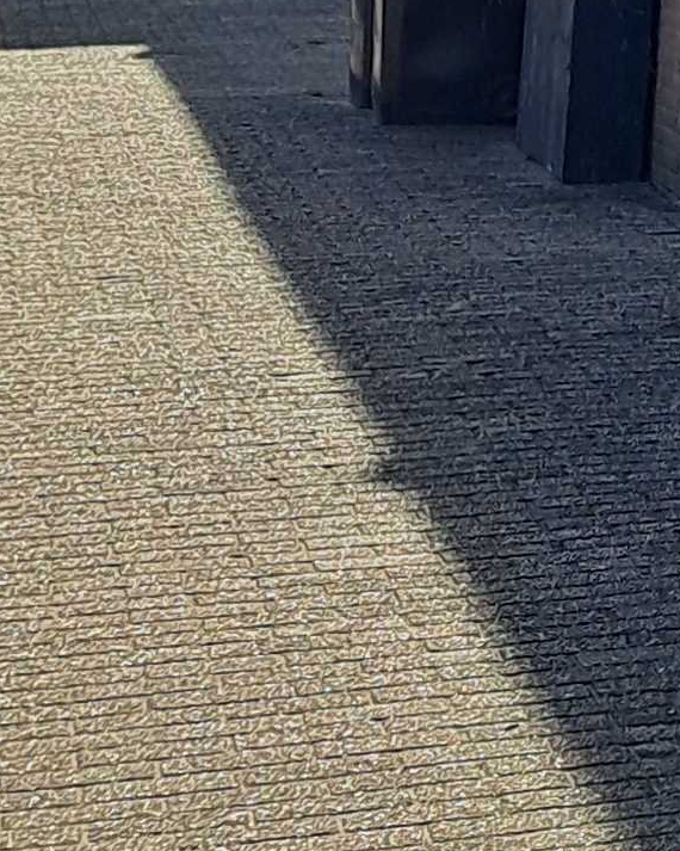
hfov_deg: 8.7
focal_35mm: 152
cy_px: -519
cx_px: 1923
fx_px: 3825
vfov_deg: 12.0
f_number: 1.8
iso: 50
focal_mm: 5.23
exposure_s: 1/963
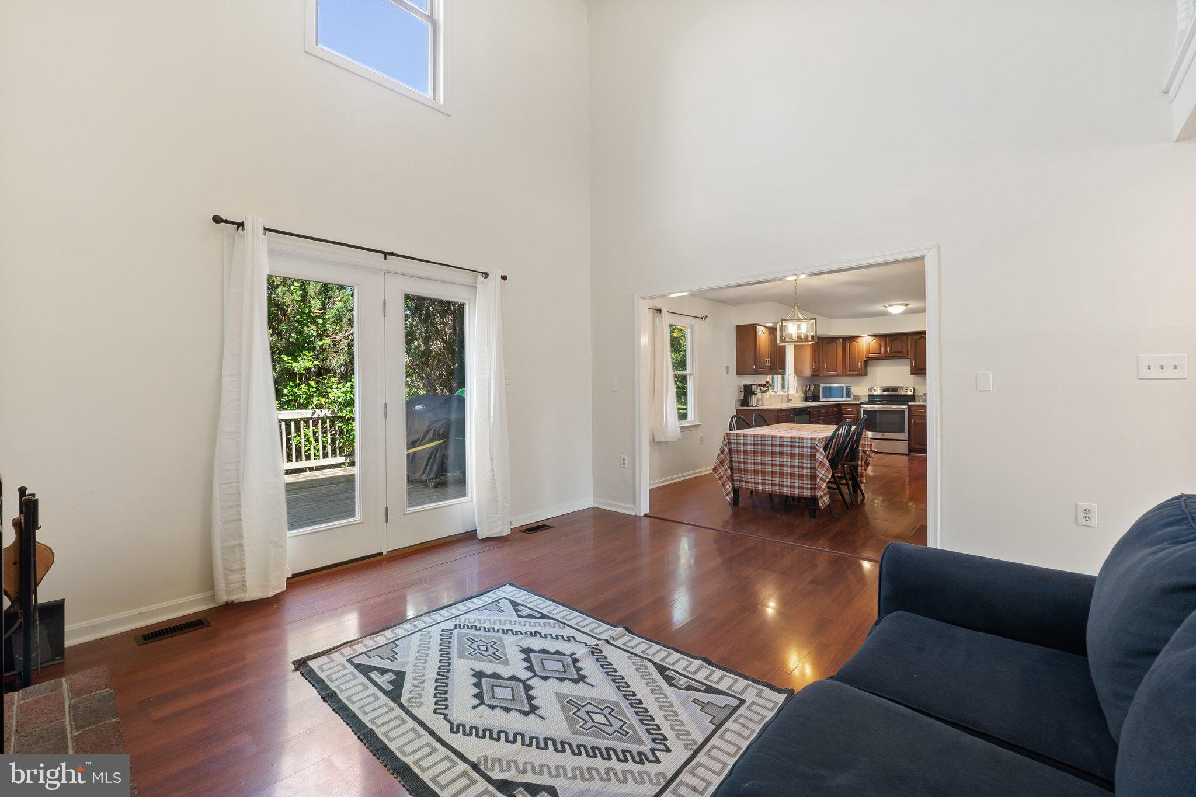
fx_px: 498
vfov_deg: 77.3
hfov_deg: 100.4
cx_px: 598
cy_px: 398
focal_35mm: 15
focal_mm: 10
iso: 640
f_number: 8
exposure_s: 1/1.67
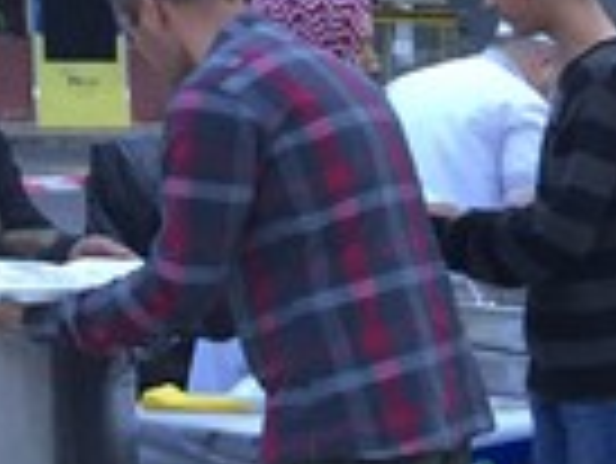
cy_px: 441
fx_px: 2529
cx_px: 1187
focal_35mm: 142
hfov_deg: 12.4
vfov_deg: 10.4
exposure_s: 1/33
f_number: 2.2
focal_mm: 4.15
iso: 100
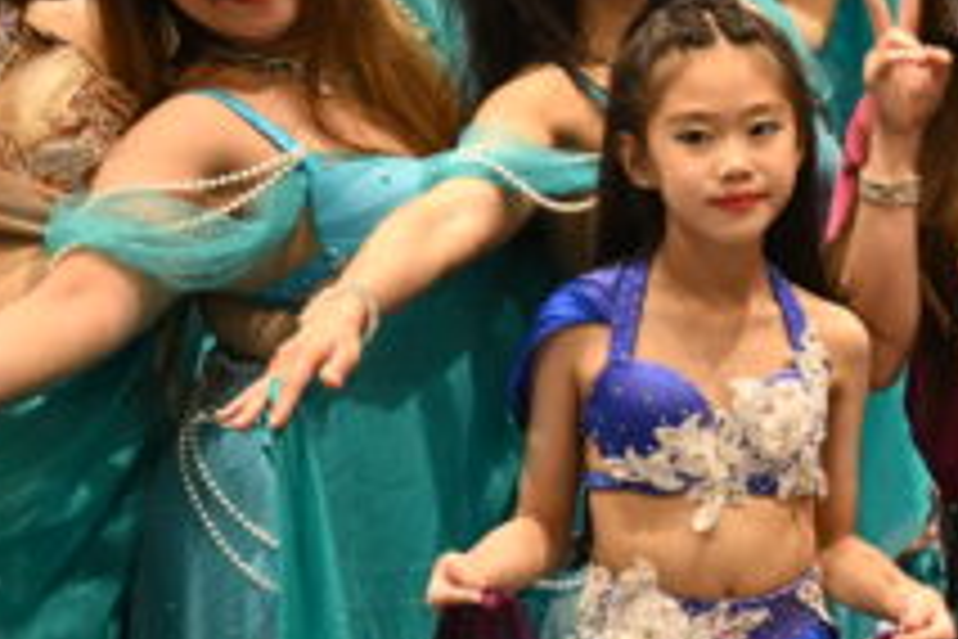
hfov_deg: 11.3
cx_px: 1799
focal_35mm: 168
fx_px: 4470
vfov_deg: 8.2
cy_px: 196
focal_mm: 35
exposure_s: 1/40
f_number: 2
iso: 200
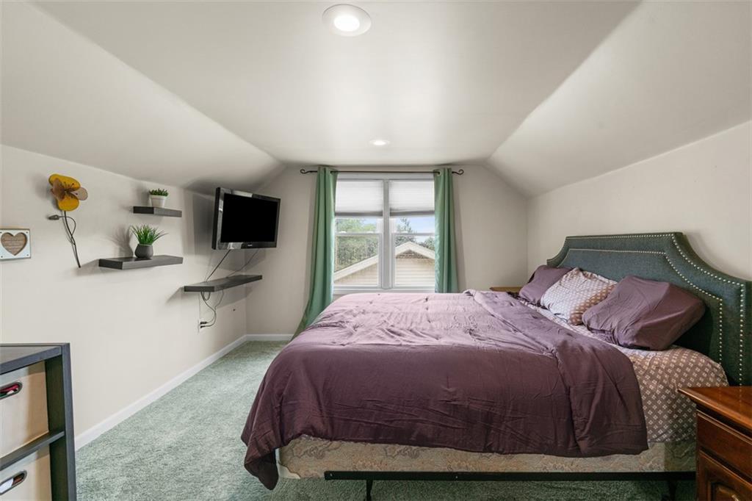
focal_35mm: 16
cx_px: 376
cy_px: 250
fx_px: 334
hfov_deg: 96.8
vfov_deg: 73.7
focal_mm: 16
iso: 400
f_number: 8
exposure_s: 1/4
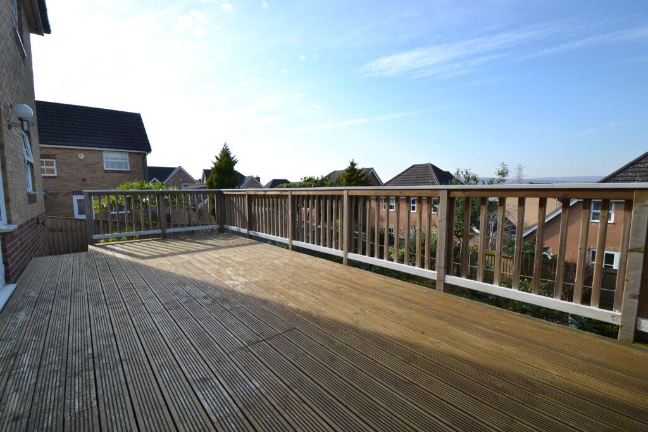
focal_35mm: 15
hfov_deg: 100.4
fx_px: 270
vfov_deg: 77.3
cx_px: 324
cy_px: 216
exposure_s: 1/200
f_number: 7.1
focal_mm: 10
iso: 100
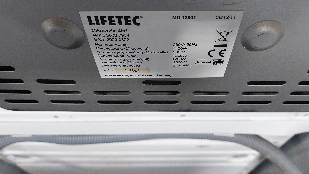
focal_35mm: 28
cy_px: 71
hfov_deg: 67.9
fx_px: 229
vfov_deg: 41.3
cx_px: 162
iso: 400
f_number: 1.8
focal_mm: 5.06
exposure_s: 1/33.3
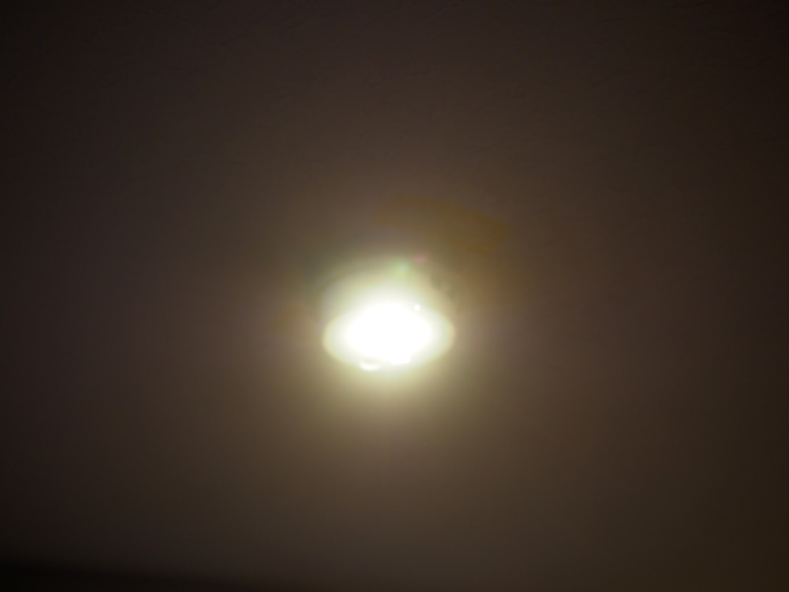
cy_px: 296
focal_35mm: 64
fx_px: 1459
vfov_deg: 22.9
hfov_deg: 30.3
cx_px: 394
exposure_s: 1/60
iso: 400
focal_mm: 32
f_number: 2.8
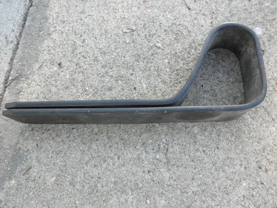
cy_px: 104
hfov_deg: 63.4
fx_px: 224
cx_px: 138
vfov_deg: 49.8
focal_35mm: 28
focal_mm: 5
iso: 64
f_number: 3
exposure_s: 1/50
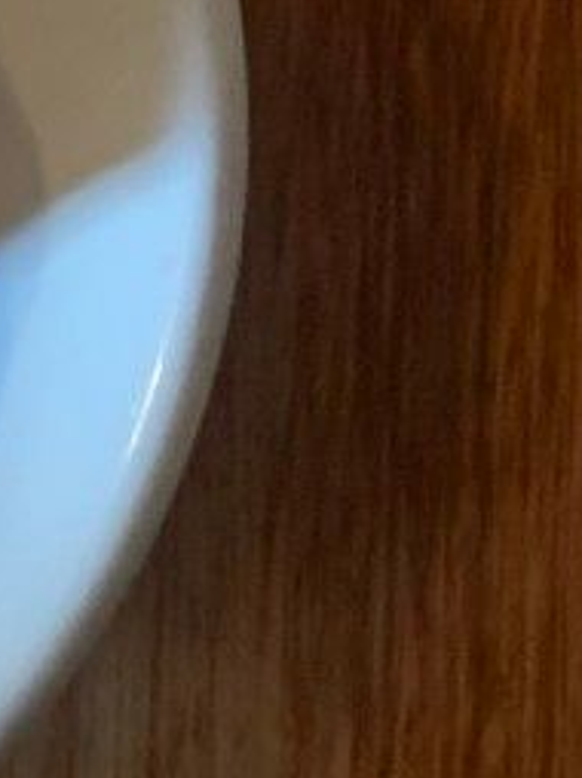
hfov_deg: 8.9
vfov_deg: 10.3
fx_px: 3683
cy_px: -1130
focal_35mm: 164
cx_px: -141
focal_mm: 4.25
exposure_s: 1/25
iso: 500
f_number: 1.8
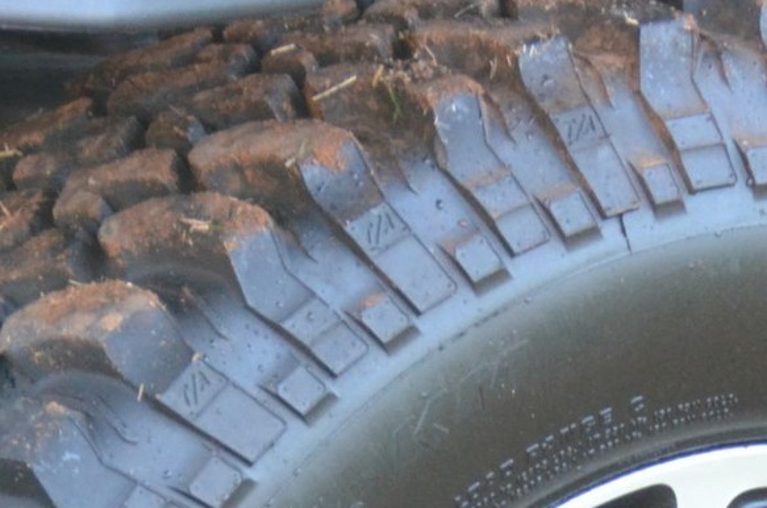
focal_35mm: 675
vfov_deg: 2.0
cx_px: 664
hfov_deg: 3.1
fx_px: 14353
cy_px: 1049
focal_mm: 105
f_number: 5.3
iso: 1600
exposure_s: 1/160
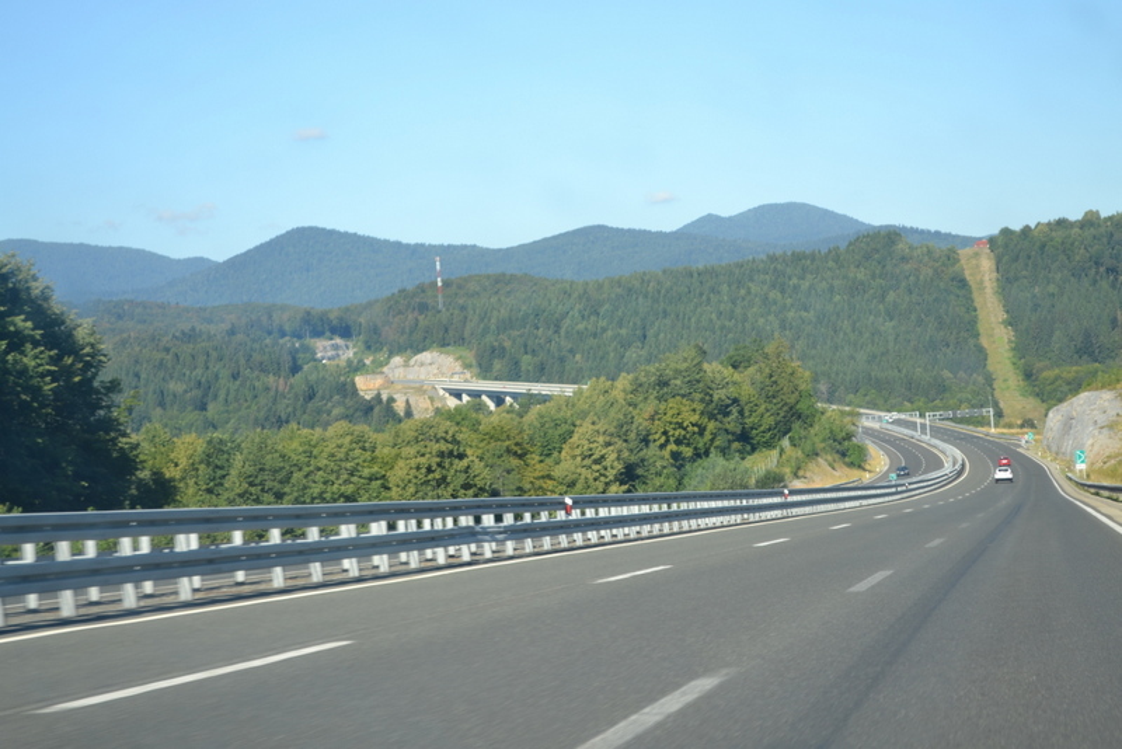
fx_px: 2432
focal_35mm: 78
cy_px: 374
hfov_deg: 26.0
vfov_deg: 17.5
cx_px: 561
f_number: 6.3
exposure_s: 1/160
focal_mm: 52
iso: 100
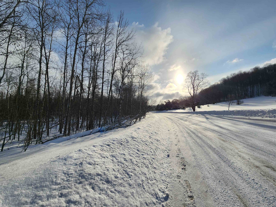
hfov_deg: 106.2
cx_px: 138
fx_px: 104
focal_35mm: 13
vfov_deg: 89.9
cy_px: 104
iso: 50
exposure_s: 1/5002
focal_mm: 2.2
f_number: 2.2
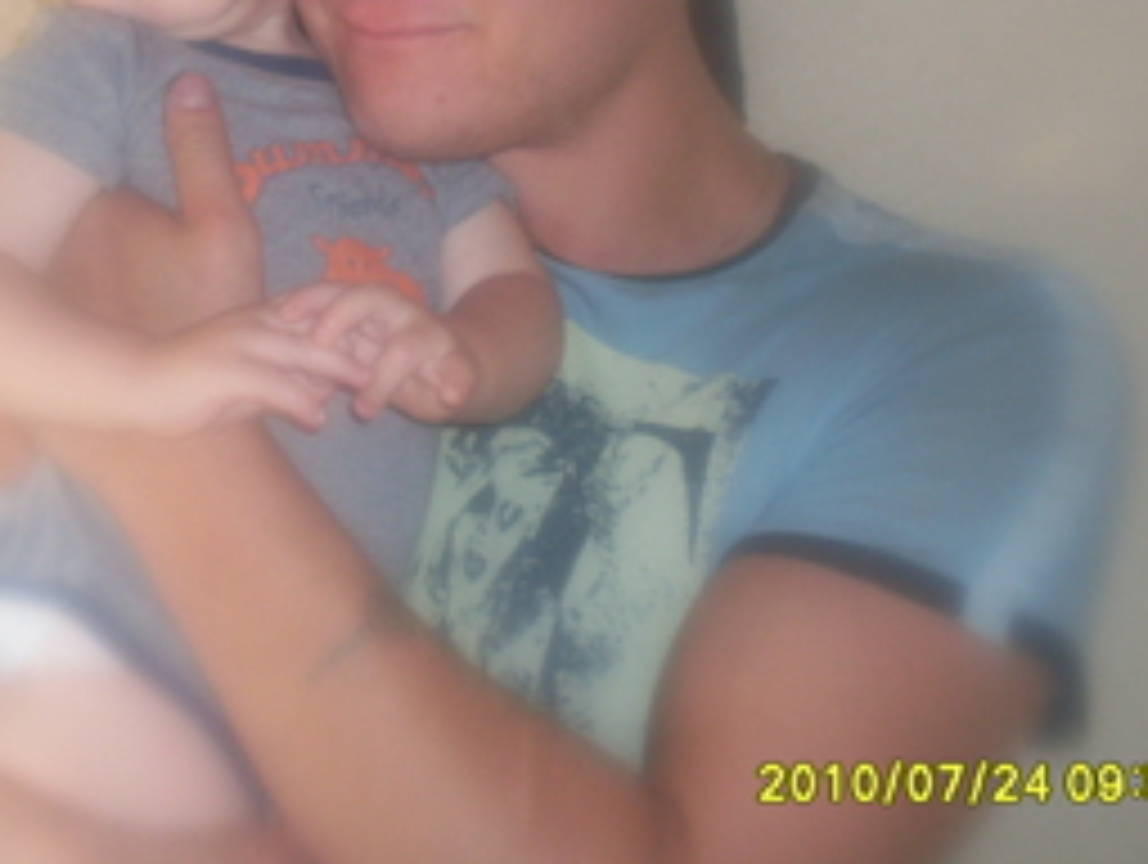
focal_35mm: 67
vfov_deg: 21.7
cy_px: 171
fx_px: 2225
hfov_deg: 28.6
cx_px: 315
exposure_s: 1/45
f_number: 2.8
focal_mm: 6.3
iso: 100
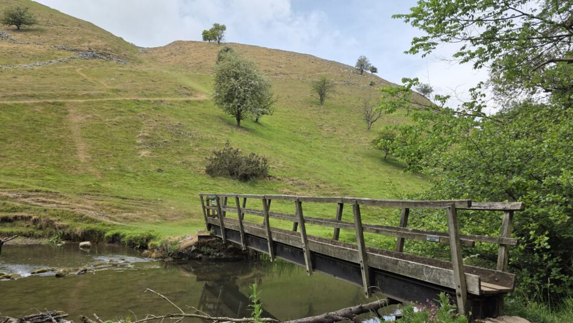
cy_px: 228
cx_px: 271
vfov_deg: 42.1
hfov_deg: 69.8
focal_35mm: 27
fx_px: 410
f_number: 1.7
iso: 80
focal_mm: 6.3
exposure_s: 1/3309
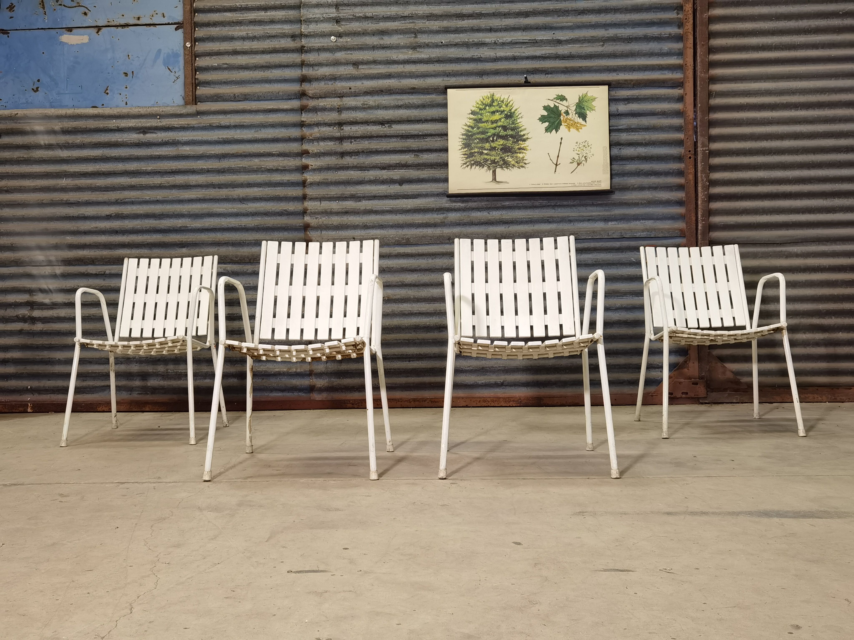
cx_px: 427
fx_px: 863
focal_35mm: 35
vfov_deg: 40.7
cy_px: 320
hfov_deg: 52.6
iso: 320
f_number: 1.9
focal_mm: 6.71
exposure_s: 1/50
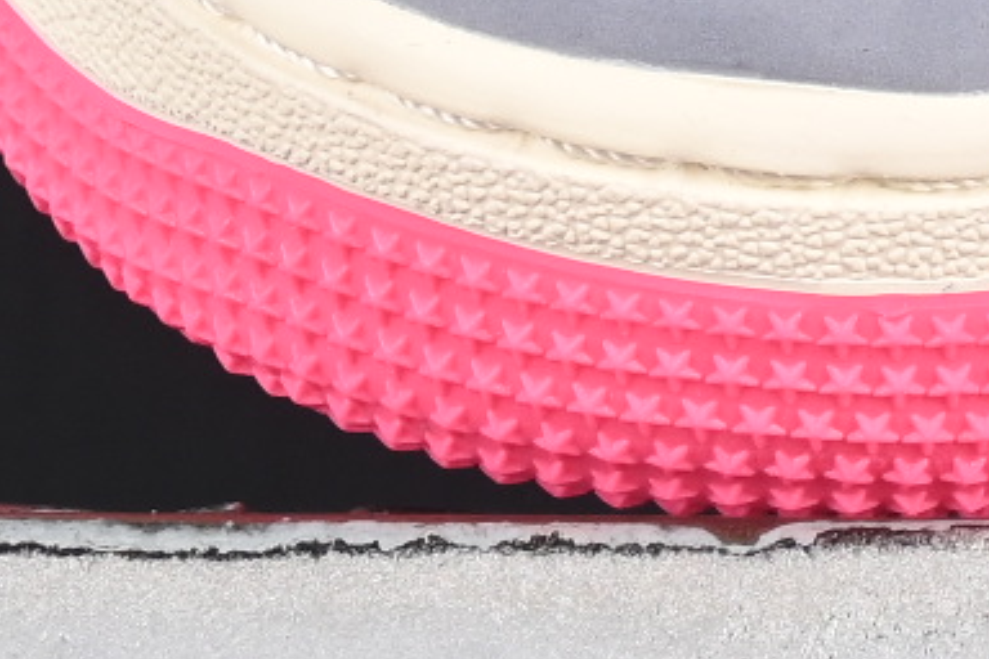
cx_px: 1605
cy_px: -963
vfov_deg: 2.5
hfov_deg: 3.8
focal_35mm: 544
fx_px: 14944
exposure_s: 1/60
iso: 160
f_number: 6.3
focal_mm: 50
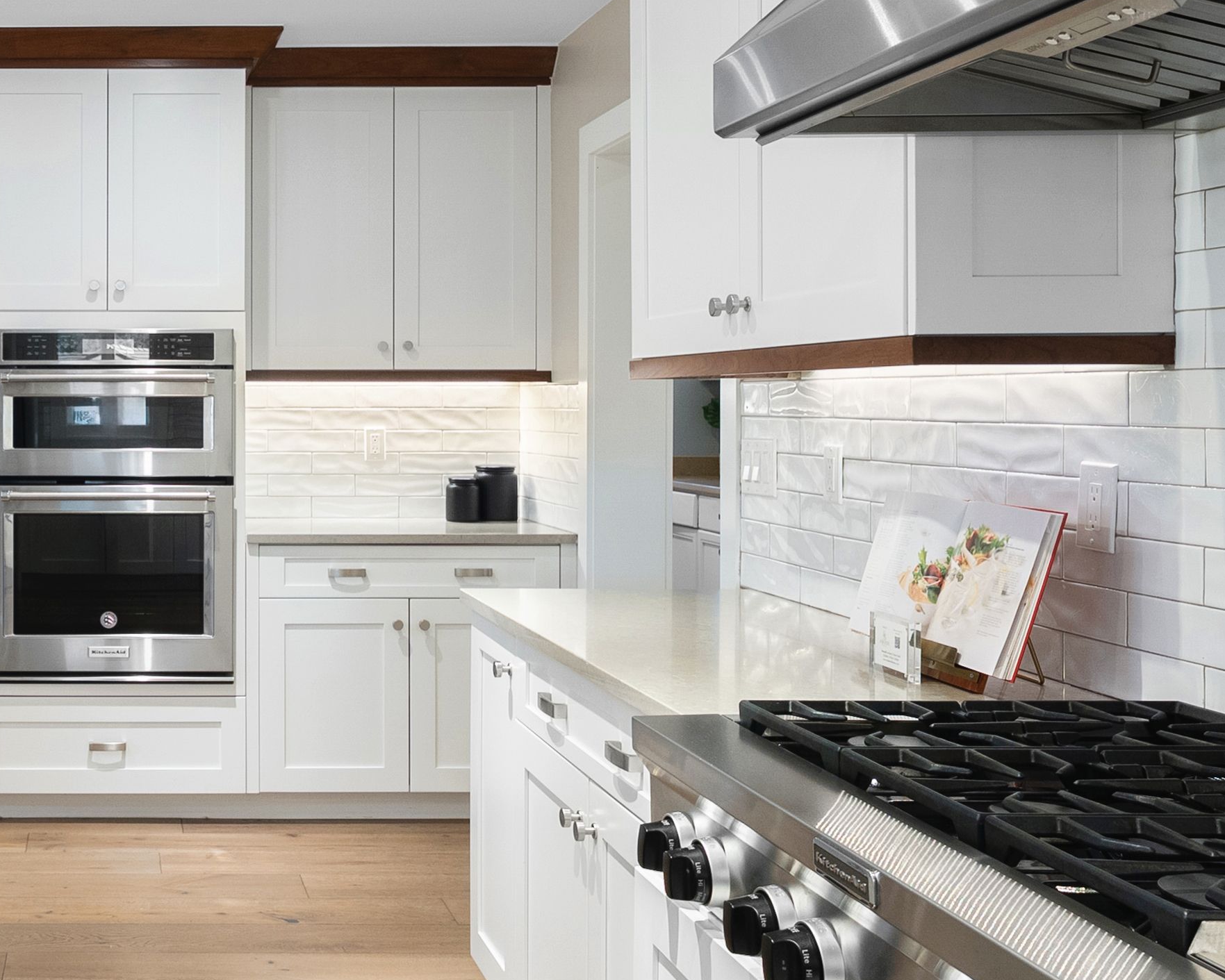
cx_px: 93
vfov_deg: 34.9
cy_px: 423
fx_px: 1559
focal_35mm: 43
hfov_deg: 39.4
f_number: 9
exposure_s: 1/4
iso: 800
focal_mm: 19
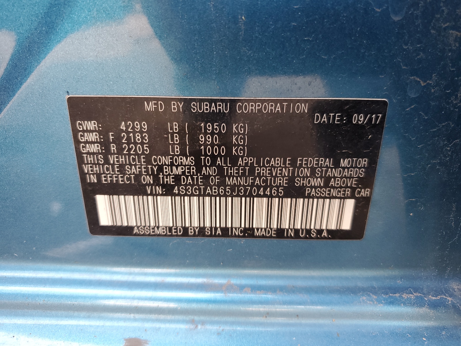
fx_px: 346
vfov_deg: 53.1
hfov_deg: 67.3
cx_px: 230
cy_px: 173
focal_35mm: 26
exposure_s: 1/60.2
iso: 79
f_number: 1.5
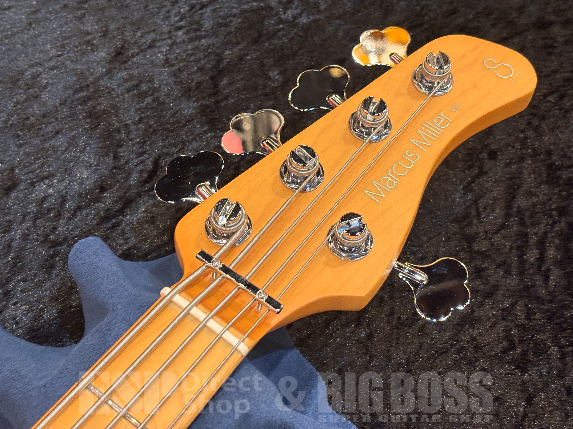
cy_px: 214
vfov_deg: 28.0
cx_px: 286
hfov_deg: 36.8
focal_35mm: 52
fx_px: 861
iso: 125
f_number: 1.6
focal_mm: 5.96
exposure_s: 1/60
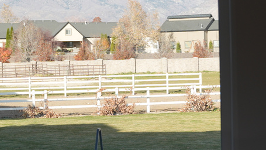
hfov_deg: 20.0
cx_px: 68
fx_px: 750
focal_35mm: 106
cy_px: 60
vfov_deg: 11.4
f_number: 2.8
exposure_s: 1/640
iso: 100
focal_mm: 30.1
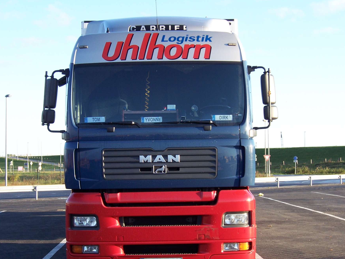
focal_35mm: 70
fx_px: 698
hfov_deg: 27.7
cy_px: 147
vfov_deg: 21.0
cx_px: 152
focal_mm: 10
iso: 80
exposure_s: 1/125
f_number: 4.8
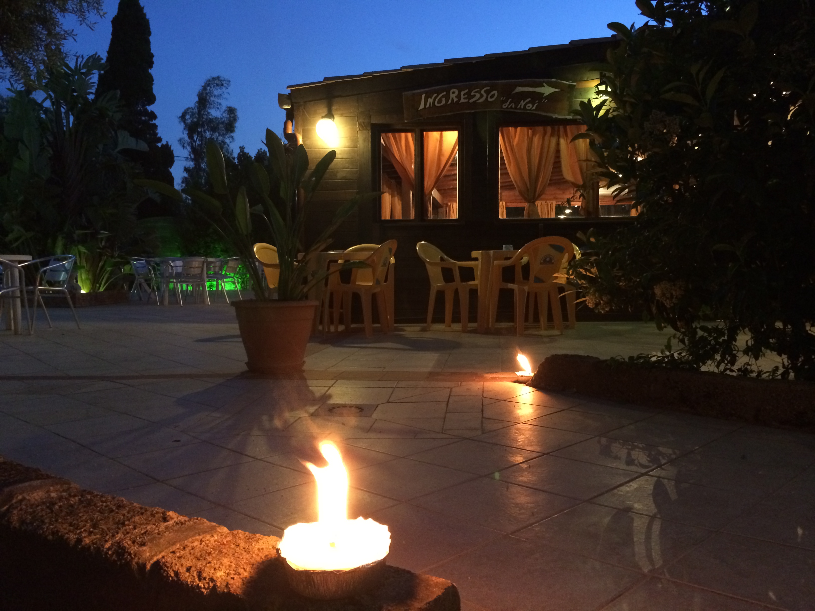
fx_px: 706
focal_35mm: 30
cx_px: 408
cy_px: 306
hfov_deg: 60.0
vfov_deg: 46.8
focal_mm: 4.12
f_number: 2.2
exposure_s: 1/15
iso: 400
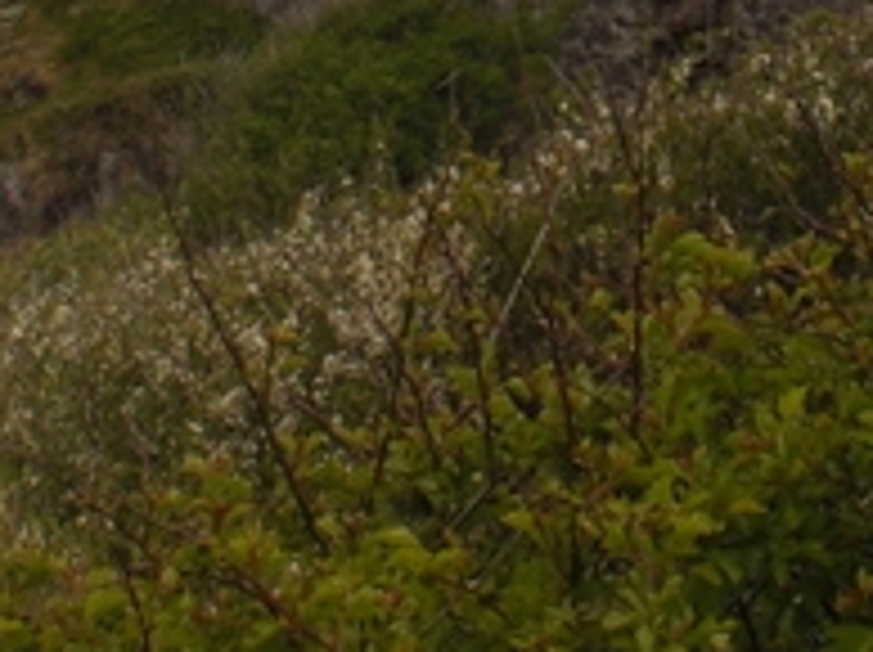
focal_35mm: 157
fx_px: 3955
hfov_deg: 12.6
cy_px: -144
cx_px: 482
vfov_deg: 9.3
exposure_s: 1/320
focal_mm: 6.3
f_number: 4.4
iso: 50
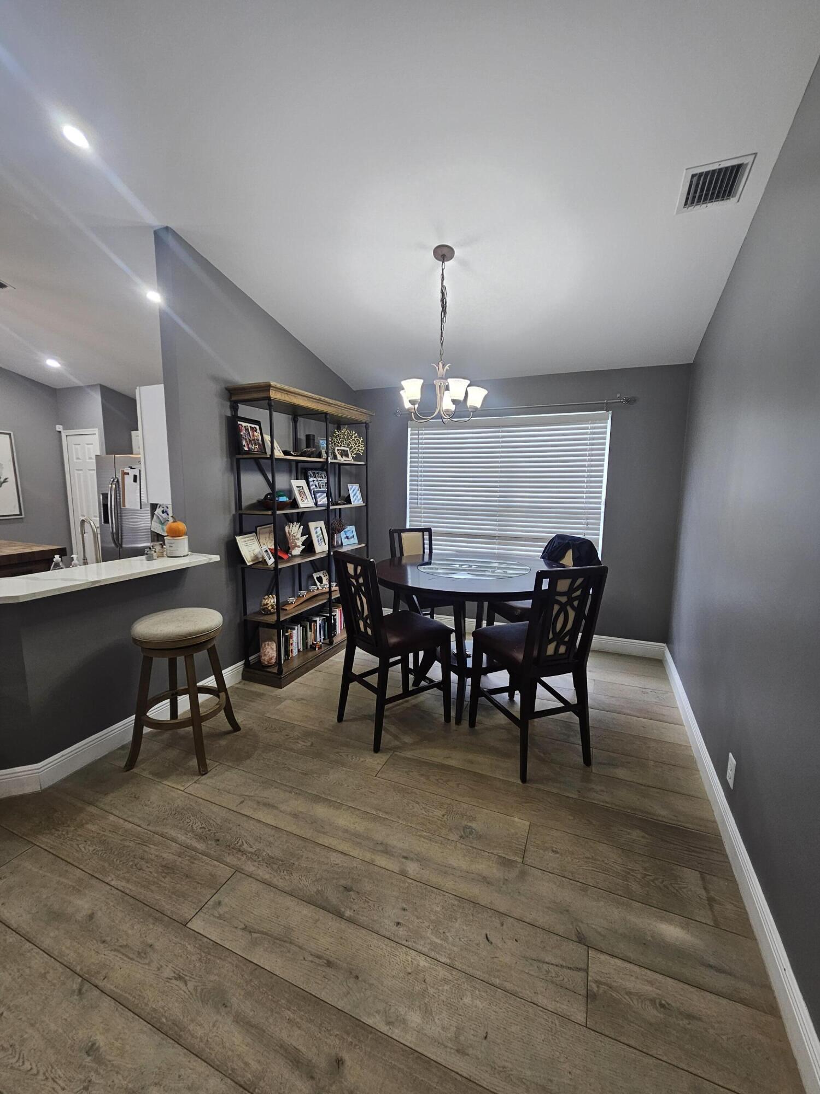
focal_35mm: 13
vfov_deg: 106.2
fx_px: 411
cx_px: 410
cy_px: 547
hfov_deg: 89.9
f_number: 2.2
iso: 125
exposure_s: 1/60
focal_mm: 2.2
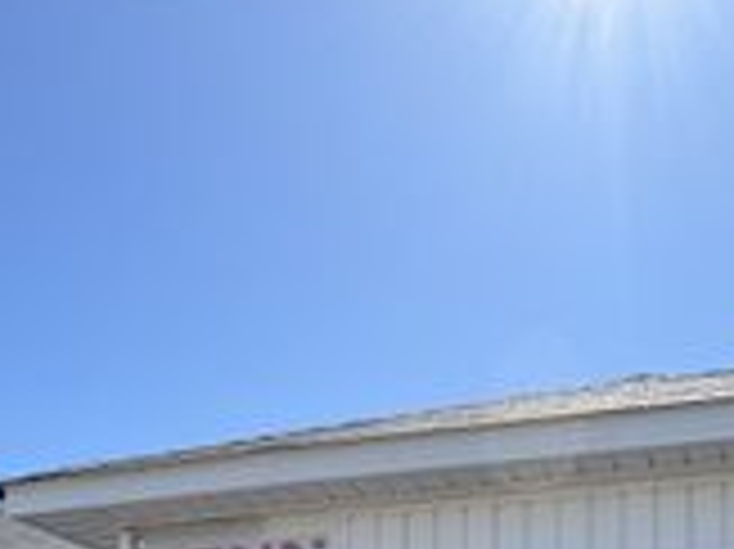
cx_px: 477
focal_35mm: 43
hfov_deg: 43.4
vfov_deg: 26.3
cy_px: 783
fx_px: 911
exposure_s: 1/1420
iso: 50
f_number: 2.2
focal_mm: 2.22
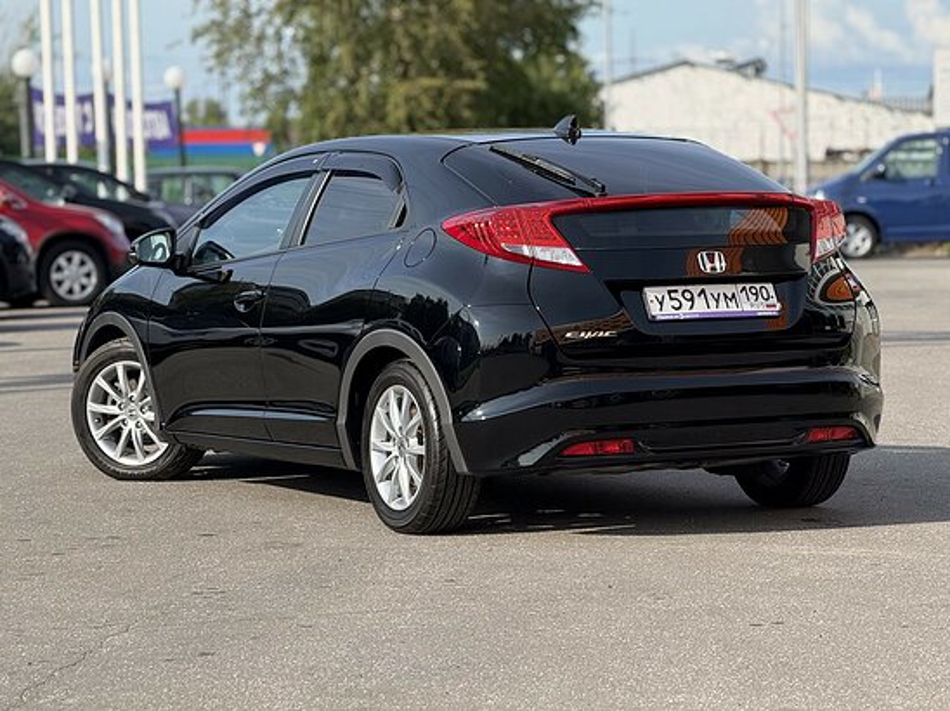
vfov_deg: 12.3
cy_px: 356
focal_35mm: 120
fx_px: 3290
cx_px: 475
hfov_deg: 16.4
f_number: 2.8
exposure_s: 1/860
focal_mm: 15.66
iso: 64
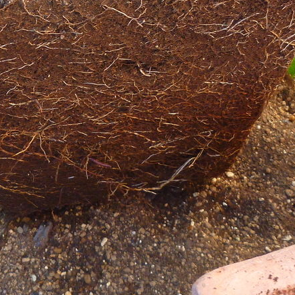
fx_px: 646
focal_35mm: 67
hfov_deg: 25.1
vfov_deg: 23.6
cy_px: -52
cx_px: 39
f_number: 3.3
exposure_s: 1/30
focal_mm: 4.9
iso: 125
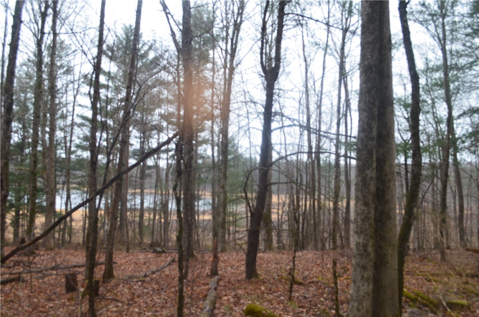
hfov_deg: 57.3
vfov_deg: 39.8
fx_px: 438
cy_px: 158
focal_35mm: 33
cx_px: 240
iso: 800
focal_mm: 22
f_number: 7.1
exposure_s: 1/40
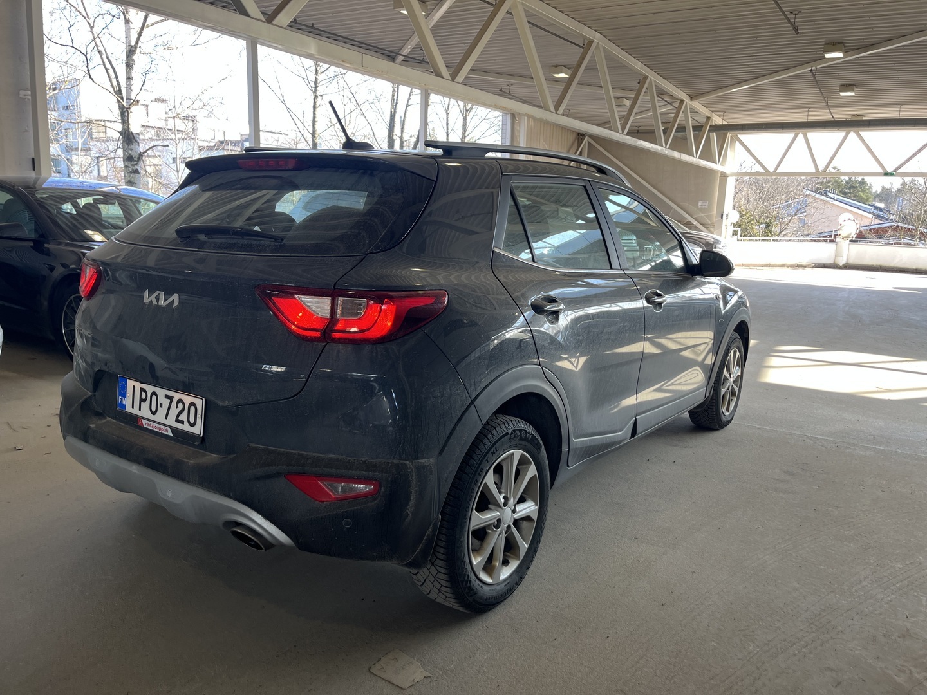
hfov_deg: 67.3
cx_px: 464
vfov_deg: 53.1
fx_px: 696
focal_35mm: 26
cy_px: 348
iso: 32
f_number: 1.6
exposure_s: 1/106
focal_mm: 5.1
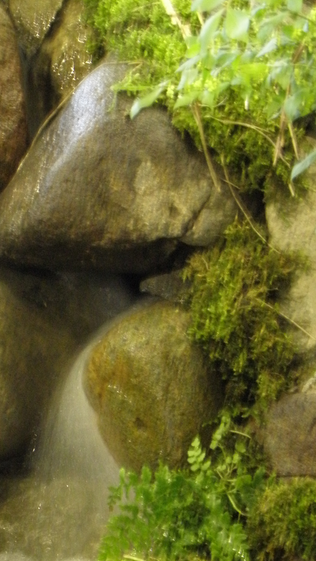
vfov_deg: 5.9
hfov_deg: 3.3
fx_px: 5466
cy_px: 437
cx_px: 45
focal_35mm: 367
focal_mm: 32.74
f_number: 4.5
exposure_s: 1/2.5
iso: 400
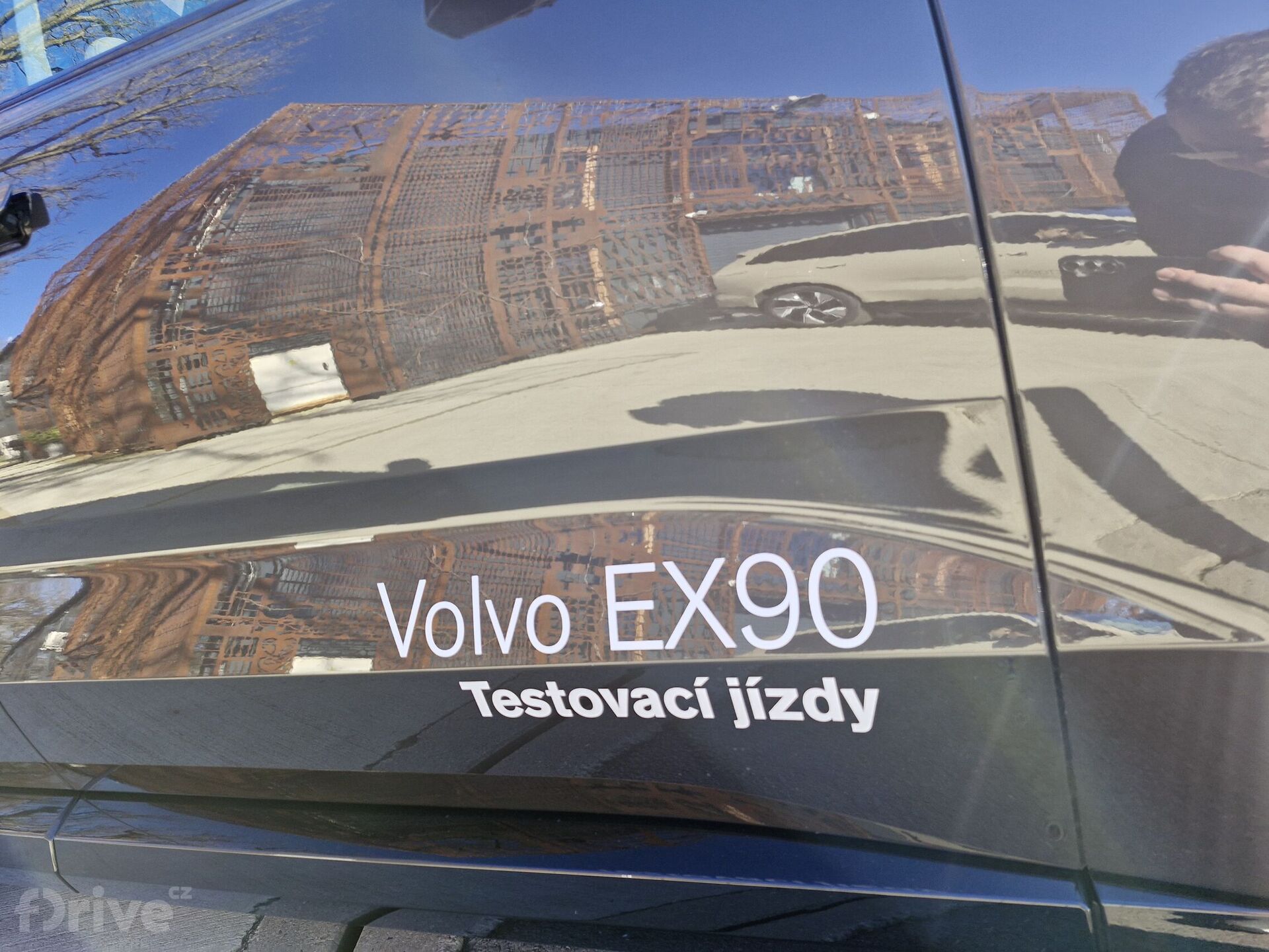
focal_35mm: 23
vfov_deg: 58.9
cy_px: 476
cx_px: 634
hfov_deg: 73.9
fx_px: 843
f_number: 1.8
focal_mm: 5.54
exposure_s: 1/180
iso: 50
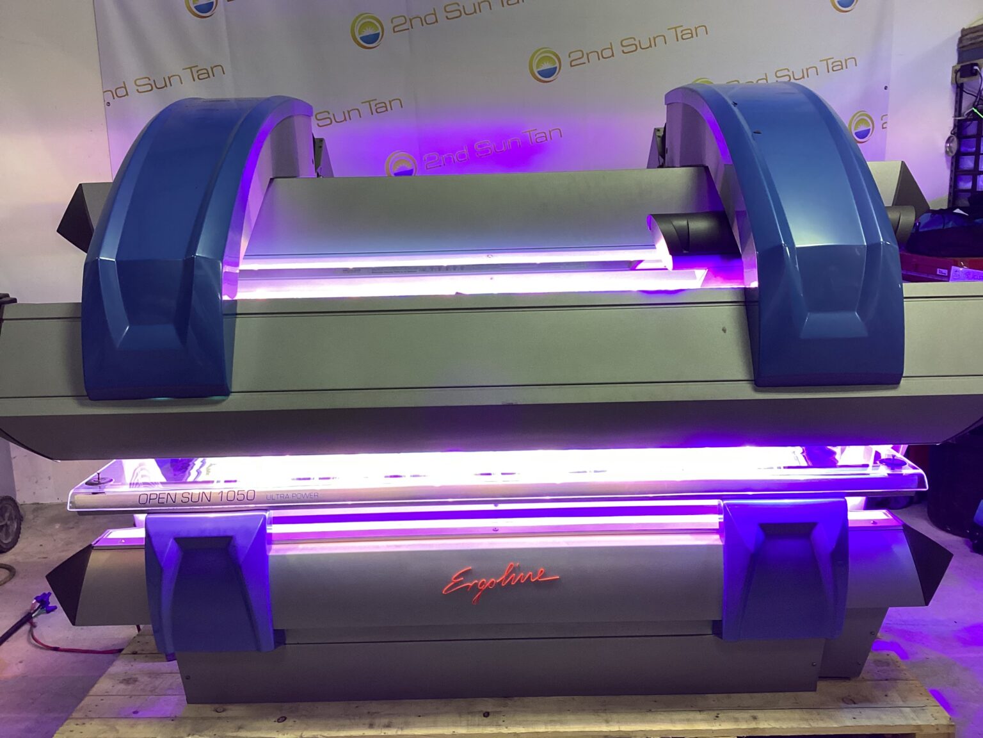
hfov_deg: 58.4
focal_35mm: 31
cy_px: 369
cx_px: 492
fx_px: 880
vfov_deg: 45.4
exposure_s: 1/60
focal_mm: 3.3
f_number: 2.4
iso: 80
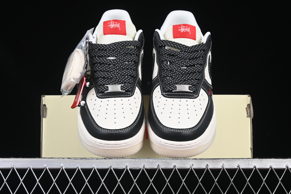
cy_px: 97
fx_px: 606
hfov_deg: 27.0
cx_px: 146
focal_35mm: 75
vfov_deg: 18.2
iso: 160
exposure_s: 1/60
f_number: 6.3
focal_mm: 50
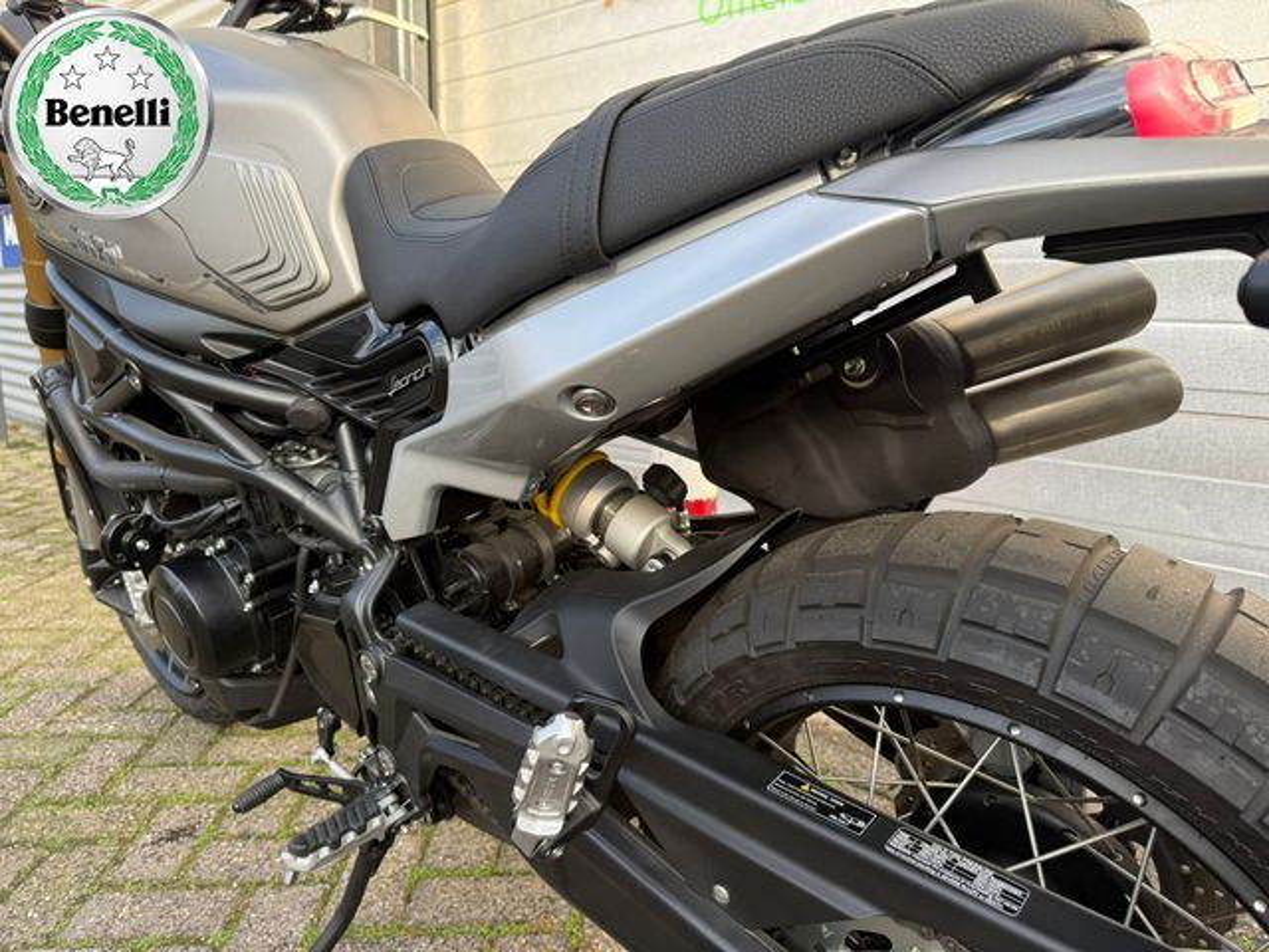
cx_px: 634
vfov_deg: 56.8
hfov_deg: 71.6
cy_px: 476
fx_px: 880
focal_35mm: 24
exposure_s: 1/514
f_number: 1.78
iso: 100
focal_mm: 6.76
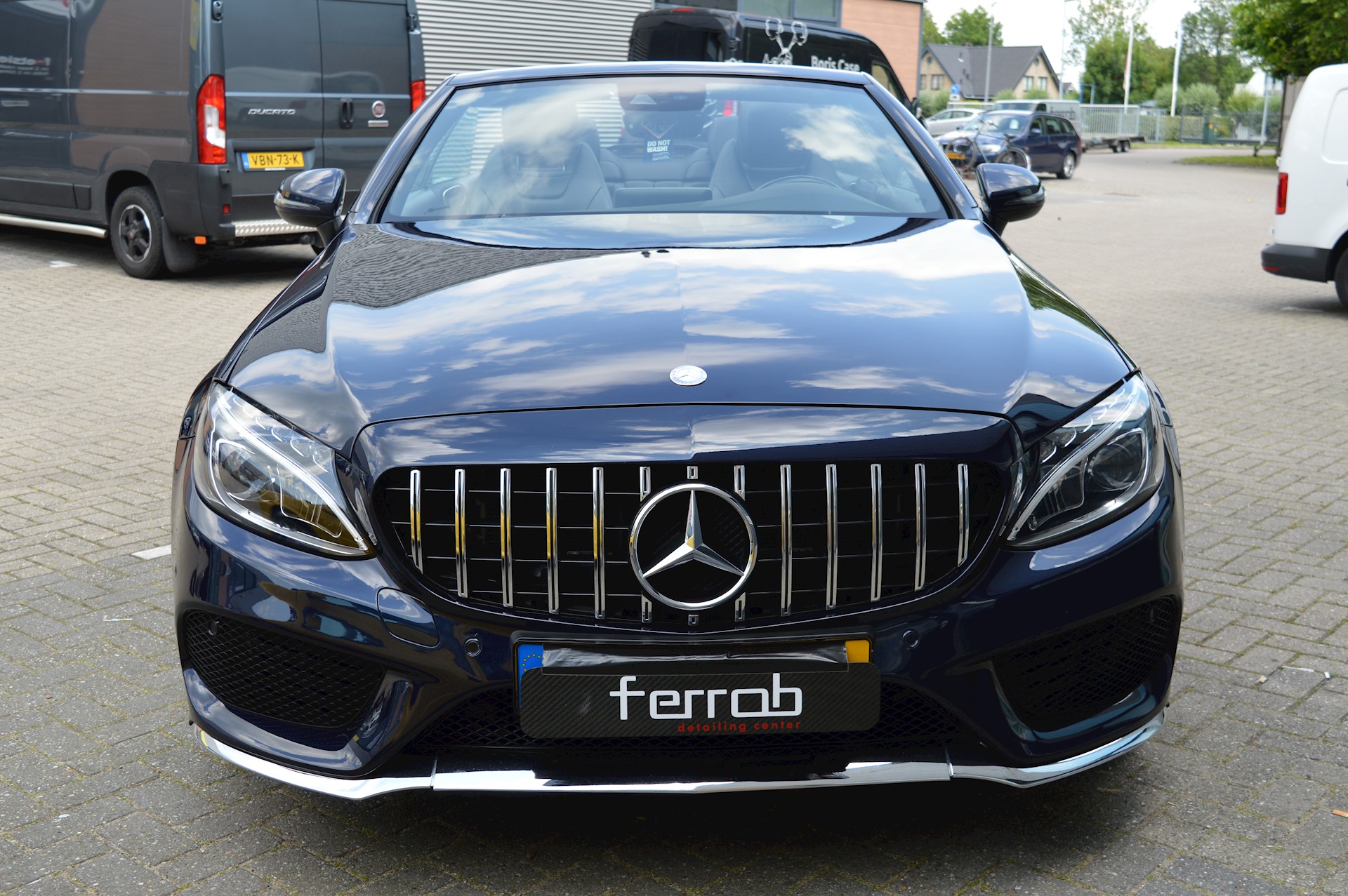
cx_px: 674
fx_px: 1515
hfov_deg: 48.0
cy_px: 448
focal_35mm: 40
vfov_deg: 33.0
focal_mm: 27
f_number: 5.6
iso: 110
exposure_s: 1/125
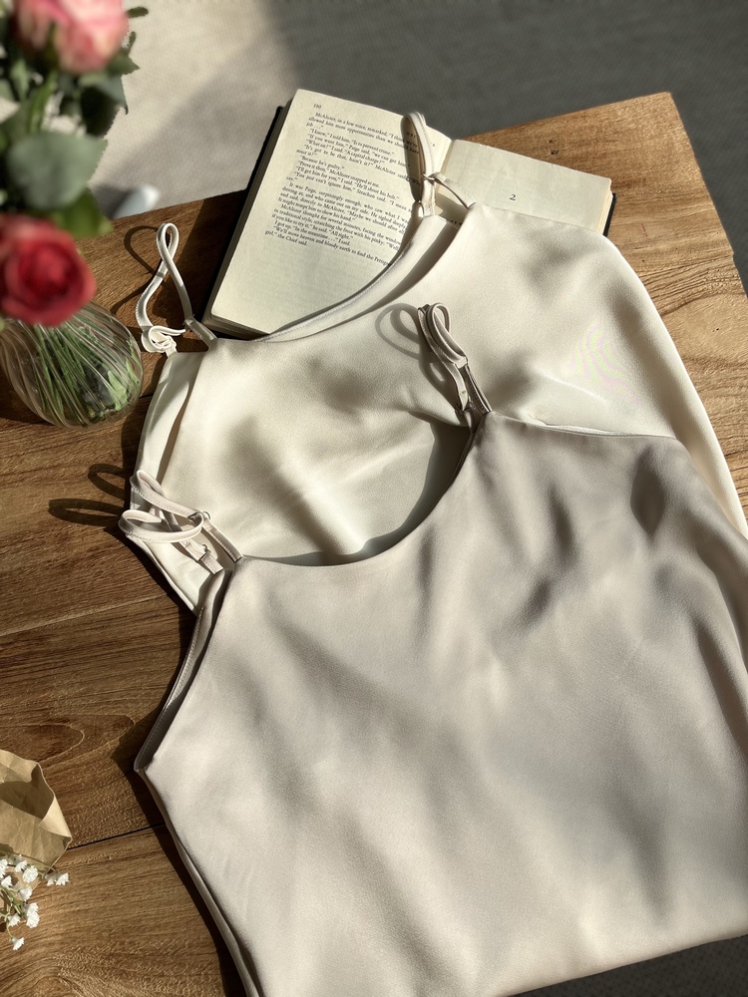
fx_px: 749
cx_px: 374
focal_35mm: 26
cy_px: 498
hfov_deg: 53.1
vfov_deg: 67.3
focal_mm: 5.1
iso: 50
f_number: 1.6
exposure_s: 1/1695
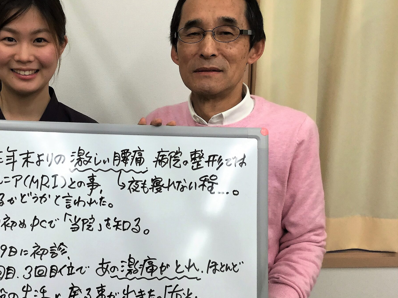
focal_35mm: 44
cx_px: 125
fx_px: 506
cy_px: 167
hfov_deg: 42.2
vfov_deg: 32.8
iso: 25
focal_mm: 3.3
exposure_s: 1/30
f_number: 2.4
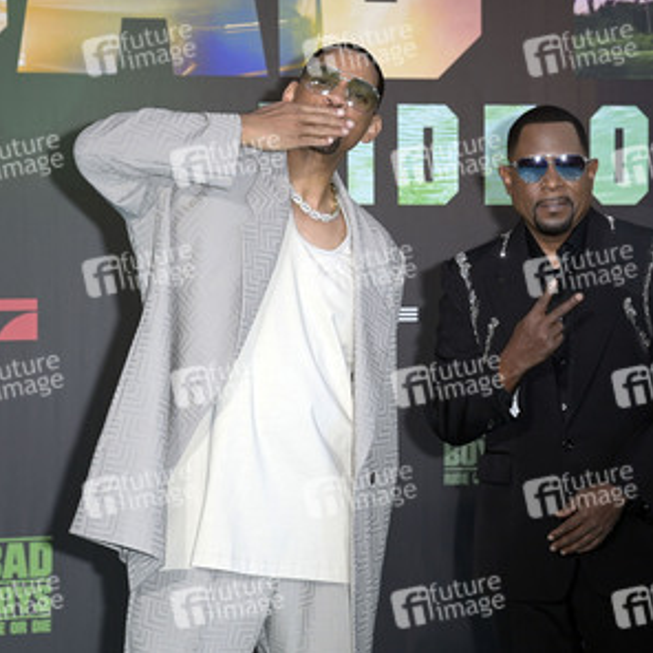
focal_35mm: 119
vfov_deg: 14.7
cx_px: 389
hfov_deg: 14.6
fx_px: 2540
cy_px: 326
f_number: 5.6
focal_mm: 92
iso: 320
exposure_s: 1/250
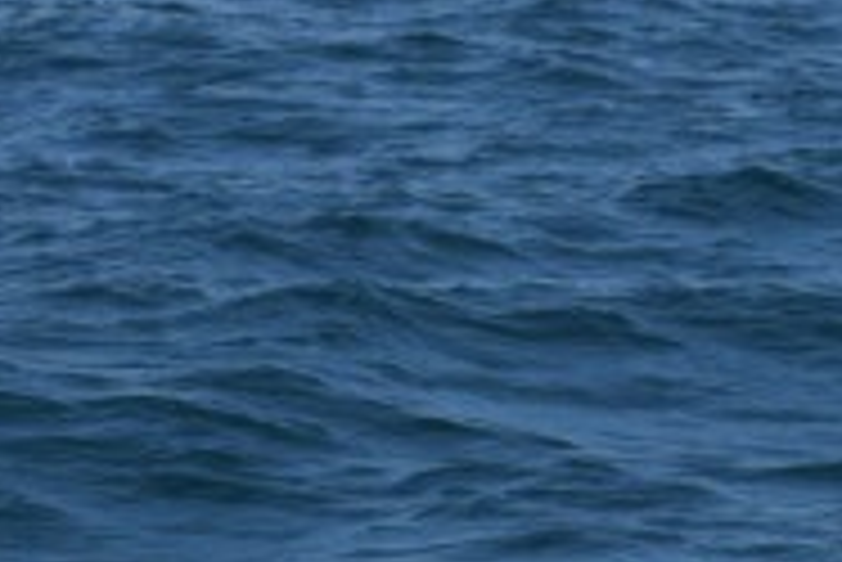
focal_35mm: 476
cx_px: -167
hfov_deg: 4.3
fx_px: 11139
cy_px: 1075
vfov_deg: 2.9
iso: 200
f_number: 5.6
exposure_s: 1/1600
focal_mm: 55
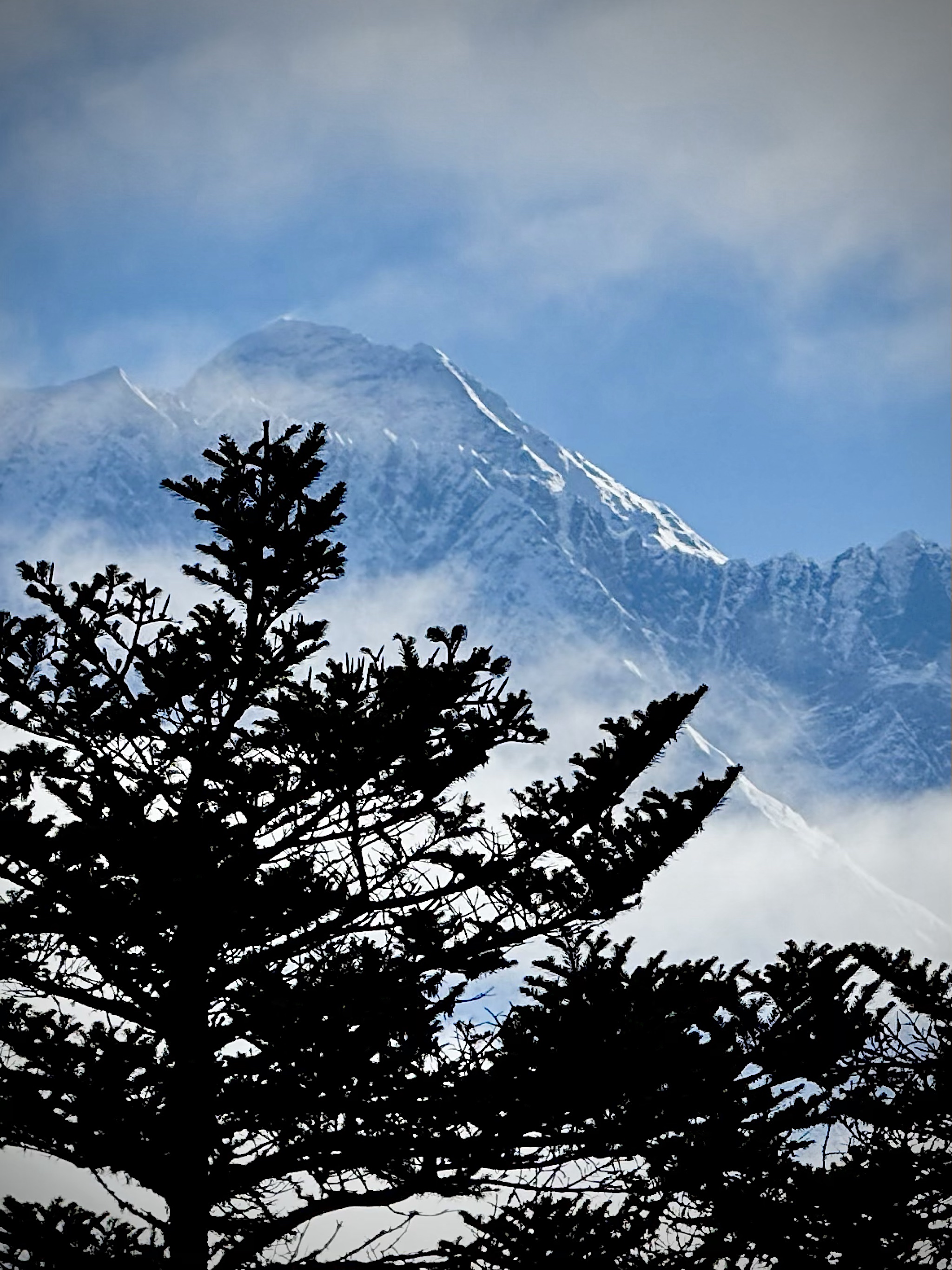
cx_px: 476
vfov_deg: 16.4
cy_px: 635
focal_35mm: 120
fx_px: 4401
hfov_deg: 12.3
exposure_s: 1/2146
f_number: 2.8
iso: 50
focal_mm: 15.66
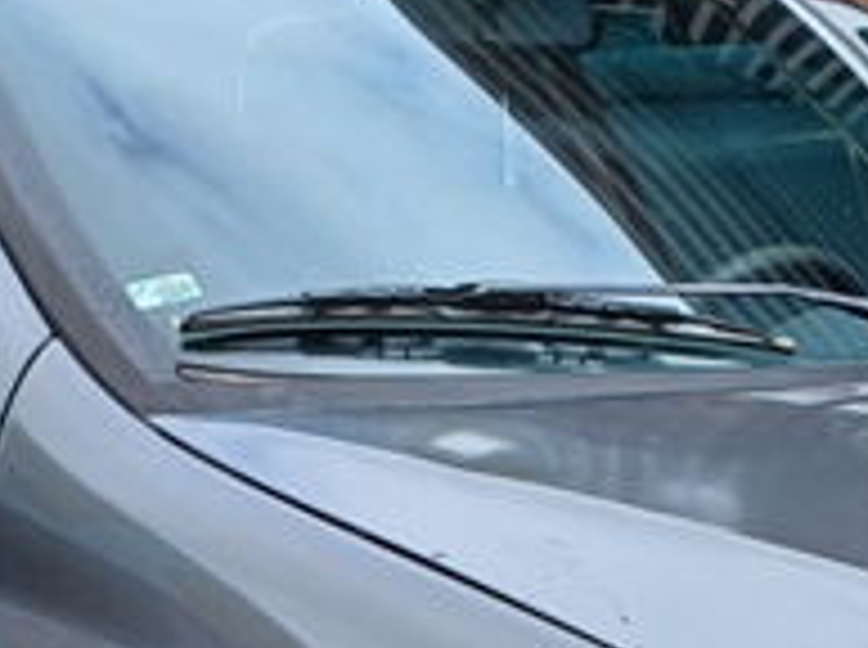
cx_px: 751
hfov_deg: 18.0
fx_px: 2703
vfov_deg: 12.7
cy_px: 1066
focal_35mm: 108
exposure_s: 1/227
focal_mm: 3.98
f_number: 1.8
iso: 20
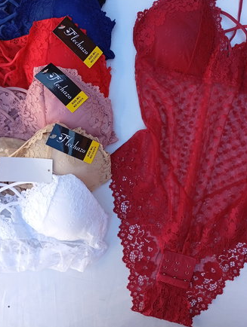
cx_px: 141
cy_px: 128
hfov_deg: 43.0
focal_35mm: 33
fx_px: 313
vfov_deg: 54.8
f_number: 1.8
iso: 54
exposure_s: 1/100
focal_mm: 3.98
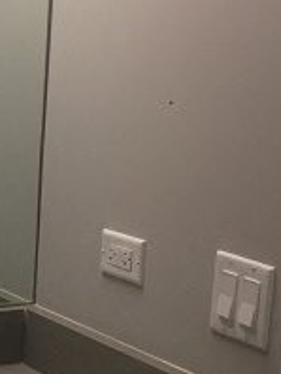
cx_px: -258
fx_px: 1264
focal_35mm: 117
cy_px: 297
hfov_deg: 11.6
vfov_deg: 16.7
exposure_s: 1/30
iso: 32
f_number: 2.2
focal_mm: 4.15
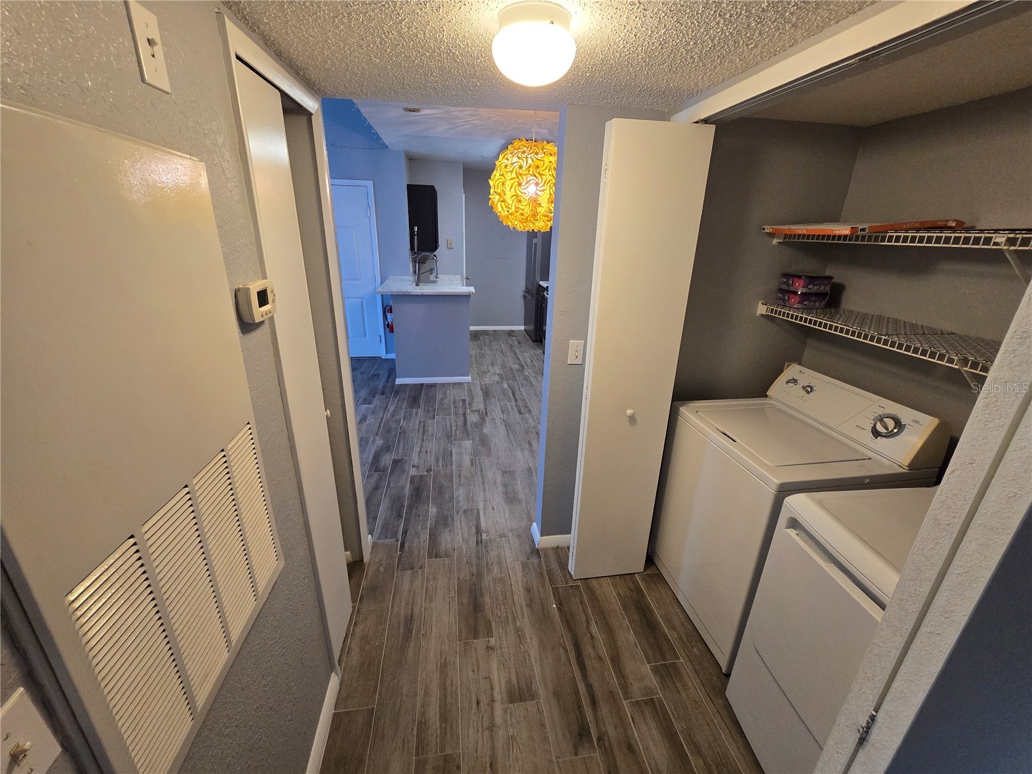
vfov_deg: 89.9
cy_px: 387
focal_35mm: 13
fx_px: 388
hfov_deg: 106.2
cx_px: 516
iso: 400
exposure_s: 1/60
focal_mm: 2.2
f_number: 2.2
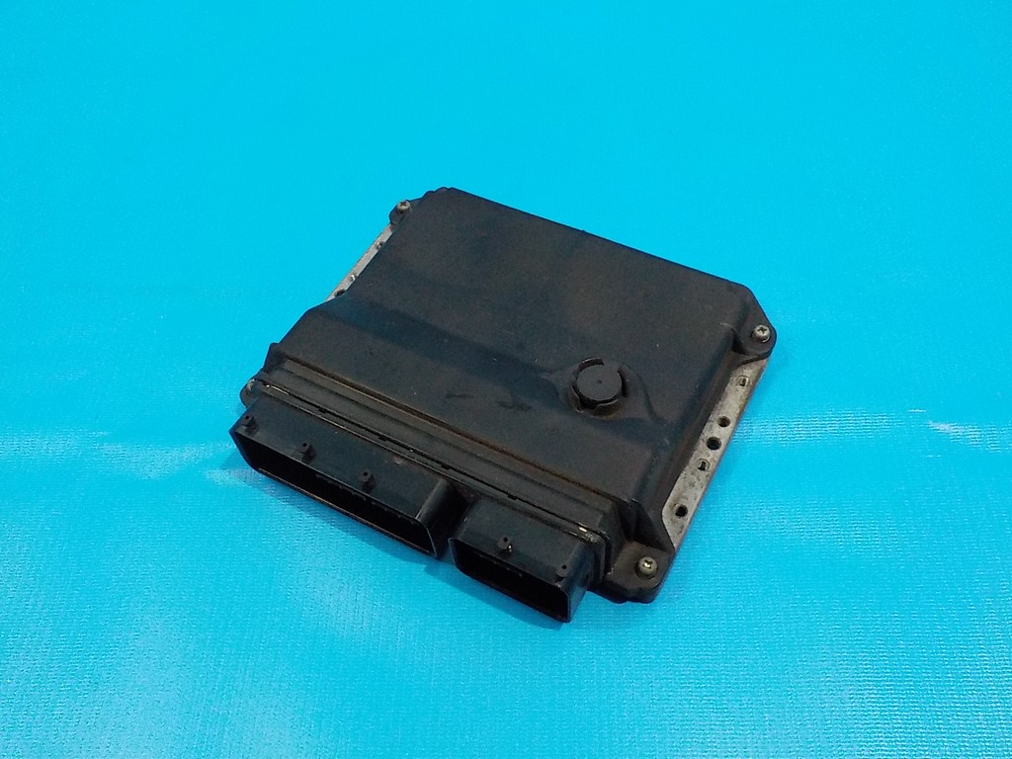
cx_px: 506
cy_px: 380
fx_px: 877
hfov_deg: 60.0
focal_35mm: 30
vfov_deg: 46.8
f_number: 3.3
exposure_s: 1/80
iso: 800
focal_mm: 4.1
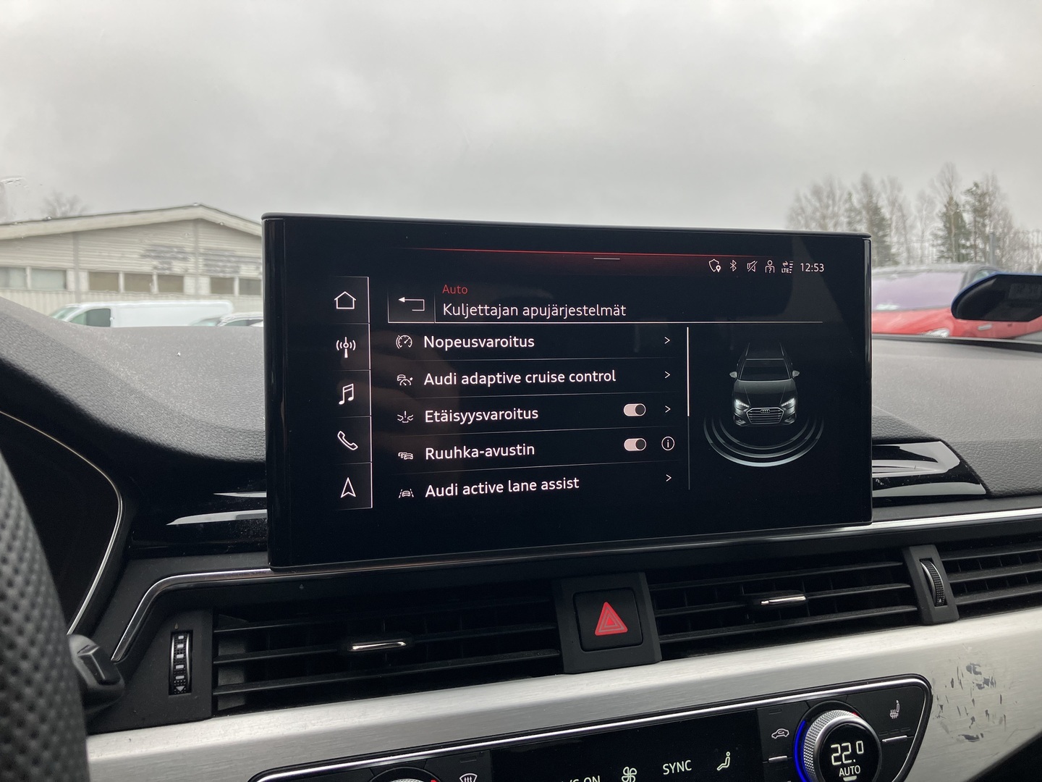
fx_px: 843
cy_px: 391
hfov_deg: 63.4
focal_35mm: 28
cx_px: 521
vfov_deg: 49.7
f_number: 1.8
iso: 40
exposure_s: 1/80
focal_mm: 3.99
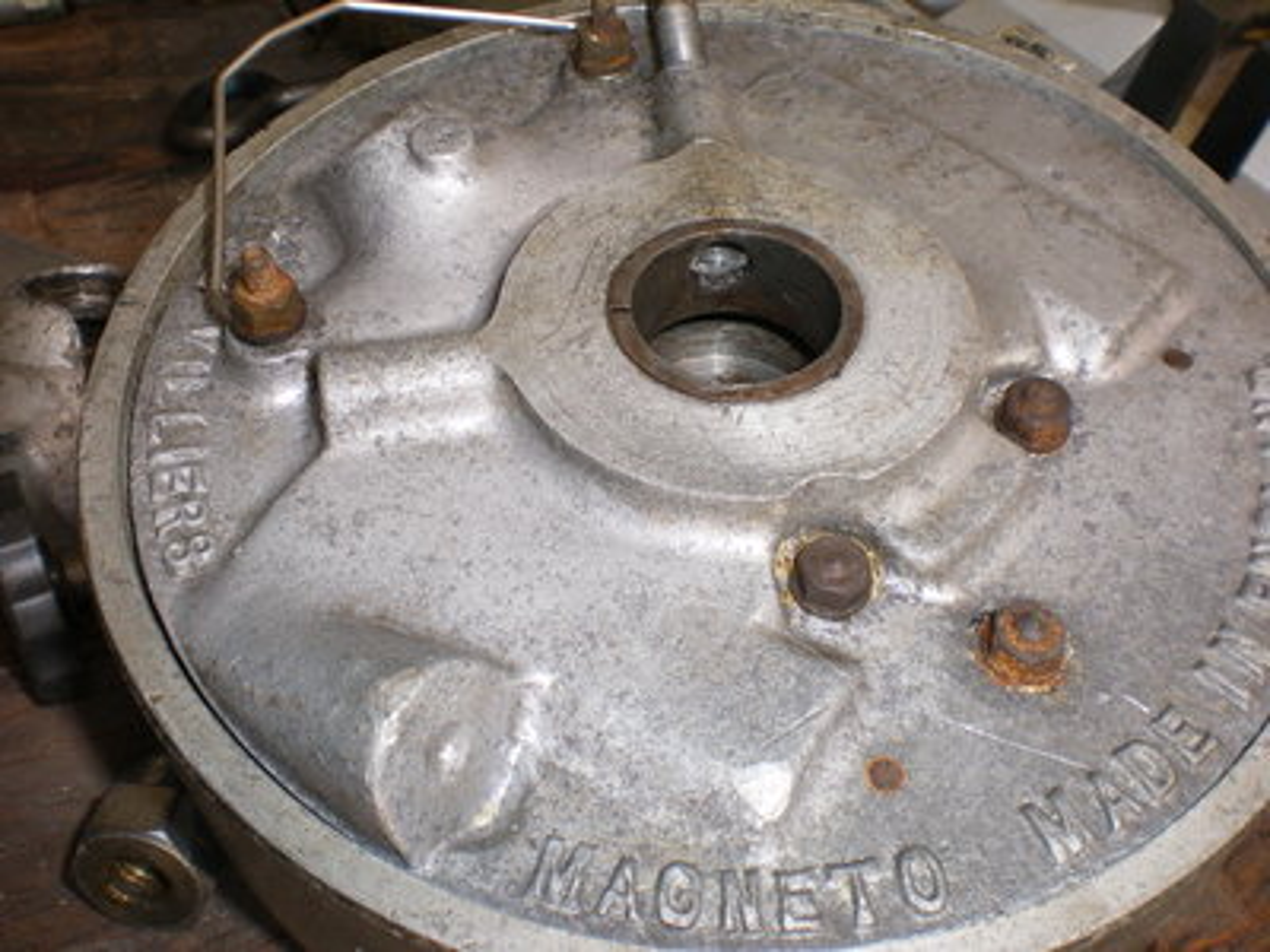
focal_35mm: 38
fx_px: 1394
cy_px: 476
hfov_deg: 49.0
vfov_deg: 37.7
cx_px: 635
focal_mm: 6.3
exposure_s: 1/50
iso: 160
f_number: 4.6
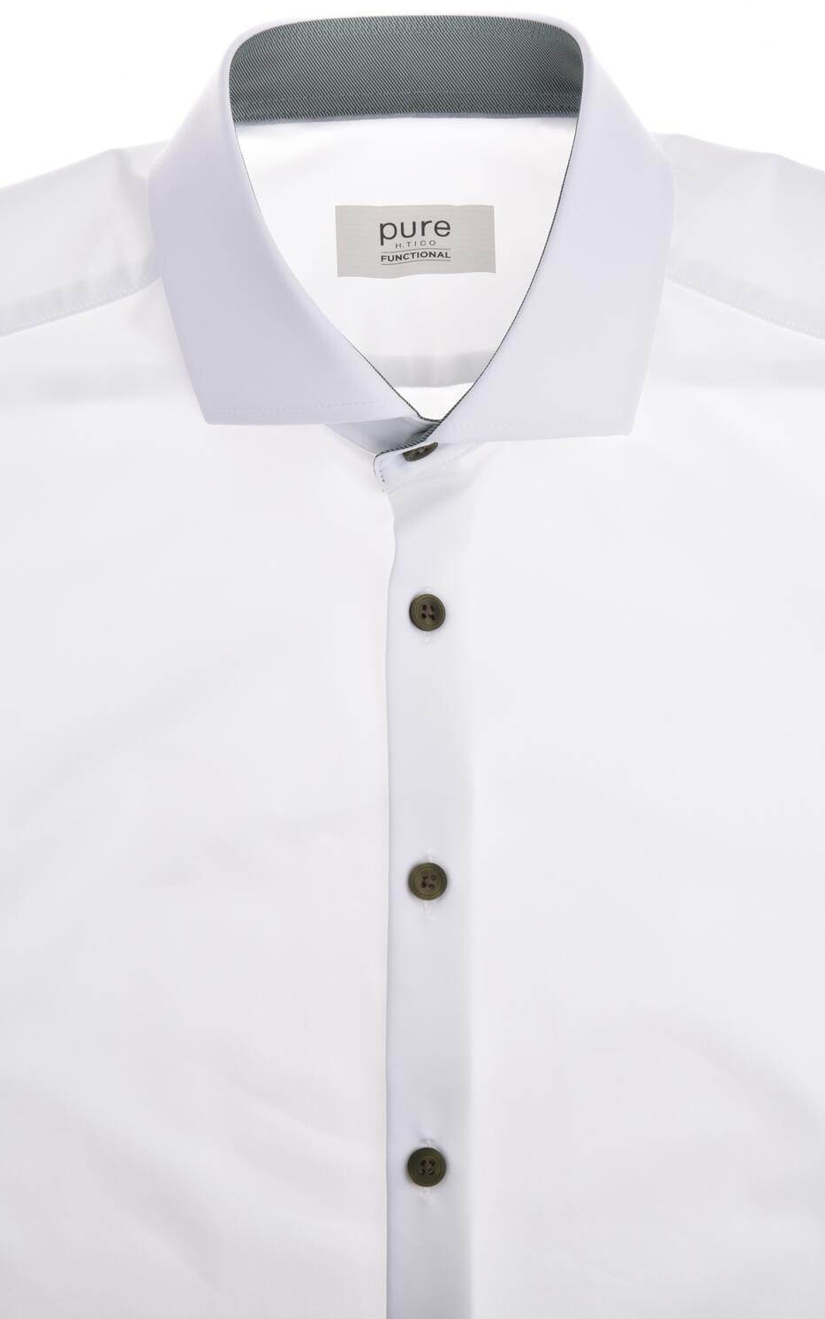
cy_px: 659
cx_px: 435
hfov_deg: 14.7
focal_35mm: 89
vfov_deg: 23.3
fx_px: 3201
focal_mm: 58
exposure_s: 1/80
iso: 100
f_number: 18
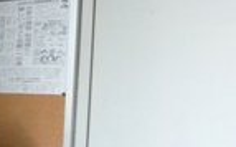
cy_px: 139
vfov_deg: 15.5
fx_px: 533
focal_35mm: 83
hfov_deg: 21.0
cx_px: -120
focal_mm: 4.1
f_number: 3.3
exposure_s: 1/20
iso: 400
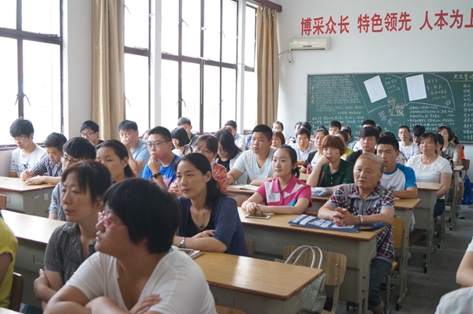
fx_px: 512
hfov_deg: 49.6
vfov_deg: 34.2
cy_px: 157
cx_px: 236
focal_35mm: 39
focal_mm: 26
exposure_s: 1/160
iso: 1250
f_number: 4.5
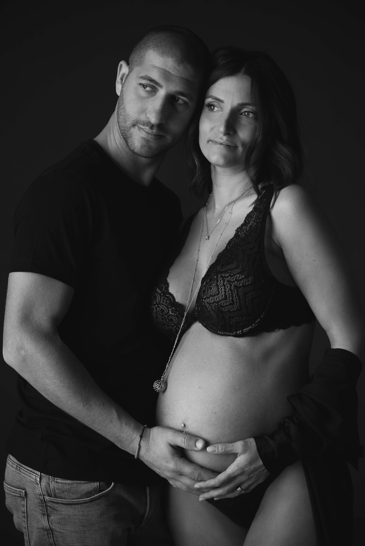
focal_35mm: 74
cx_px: 180
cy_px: 267
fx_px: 1124
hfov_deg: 18.4
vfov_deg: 27.3
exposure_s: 1/125
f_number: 5
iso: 500
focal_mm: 72
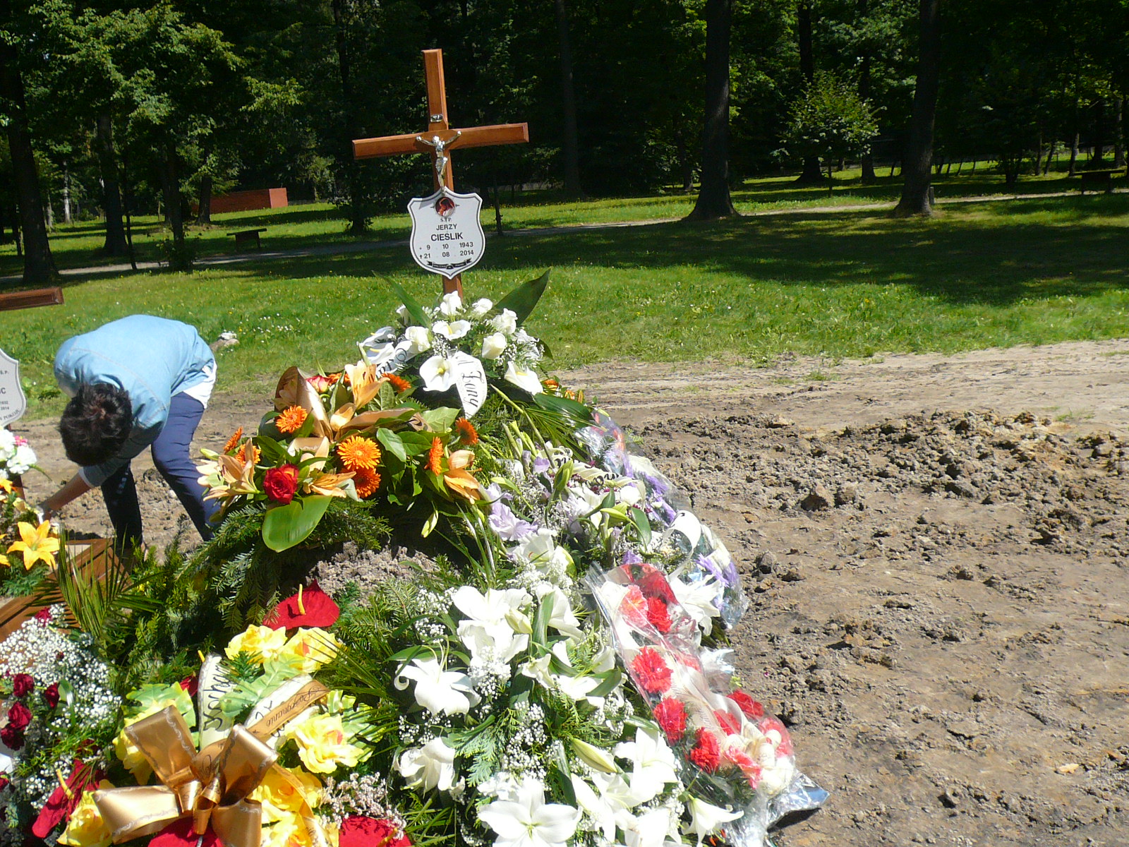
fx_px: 1174
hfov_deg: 51.4
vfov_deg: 39.7
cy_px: 424
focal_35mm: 36
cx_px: 564
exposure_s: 1/160
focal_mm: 4.6
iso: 100
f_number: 8
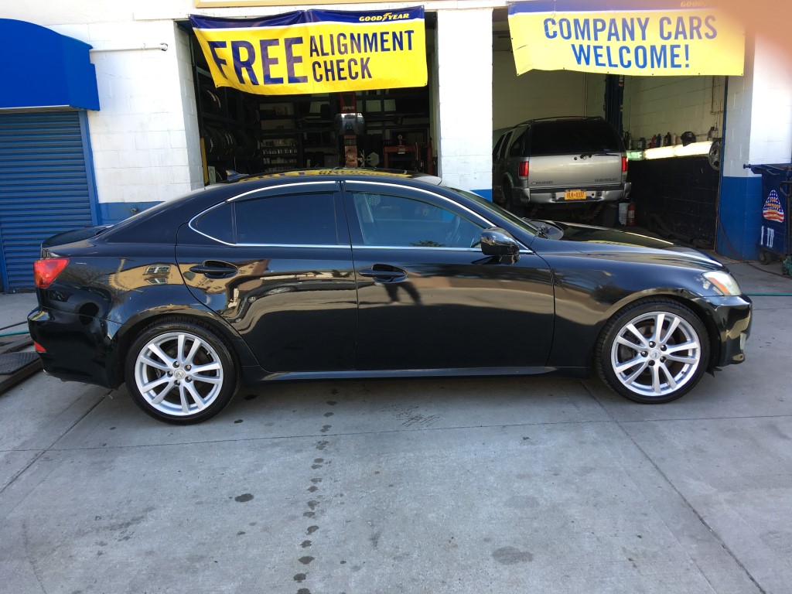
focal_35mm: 29
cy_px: 297
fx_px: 664
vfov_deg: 48.2
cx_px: 396
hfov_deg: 61.7
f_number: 2.2
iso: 25
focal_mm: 4.15
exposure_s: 1/120
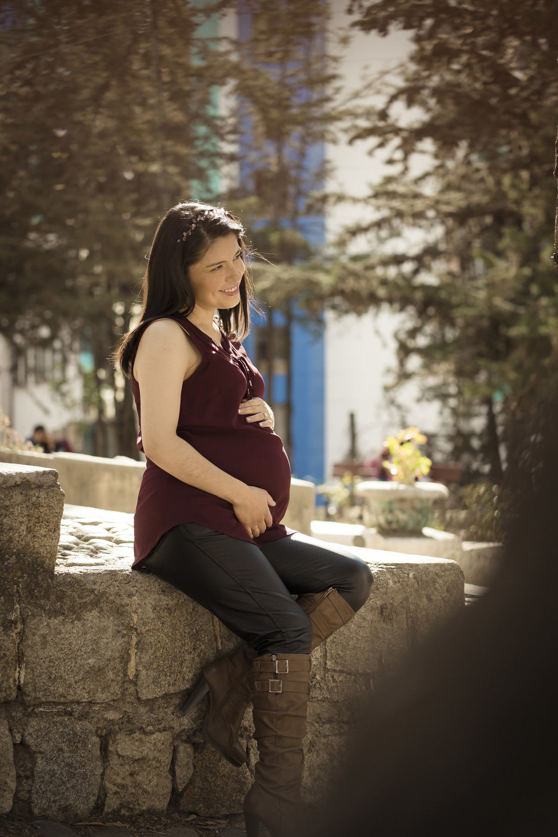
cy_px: 418
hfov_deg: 16.3
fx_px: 1953
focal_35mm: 84
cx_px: 279
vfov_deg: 24.2
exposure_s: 1/1000
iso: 320
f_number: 2.8
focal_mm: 56
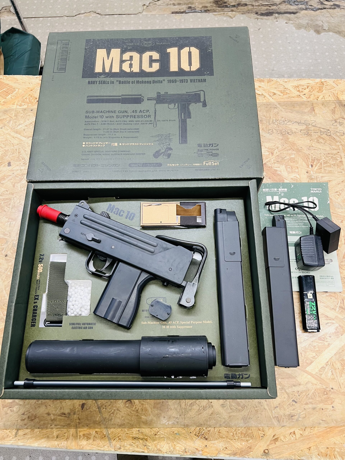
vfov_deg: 67.3
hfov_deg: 53.1
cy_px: 230
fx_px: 346
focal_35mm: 26
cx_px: 172
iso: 64
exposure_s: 1/50
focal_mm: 5.7
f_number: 1.5
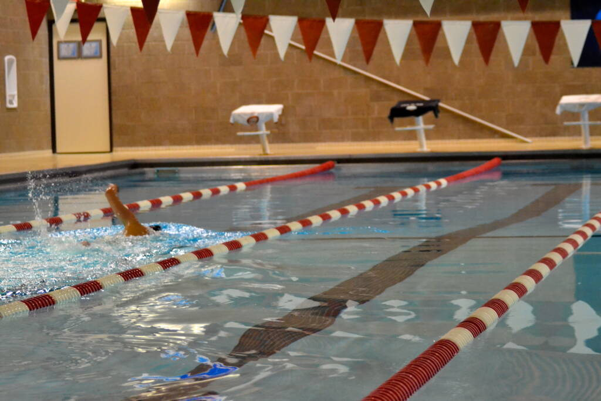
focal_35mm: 105
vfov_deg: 13.0
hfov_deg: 19.5
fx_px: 1753
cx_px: 300
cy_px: 200
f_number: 4
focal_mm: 70
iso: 3200
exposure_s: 1/160
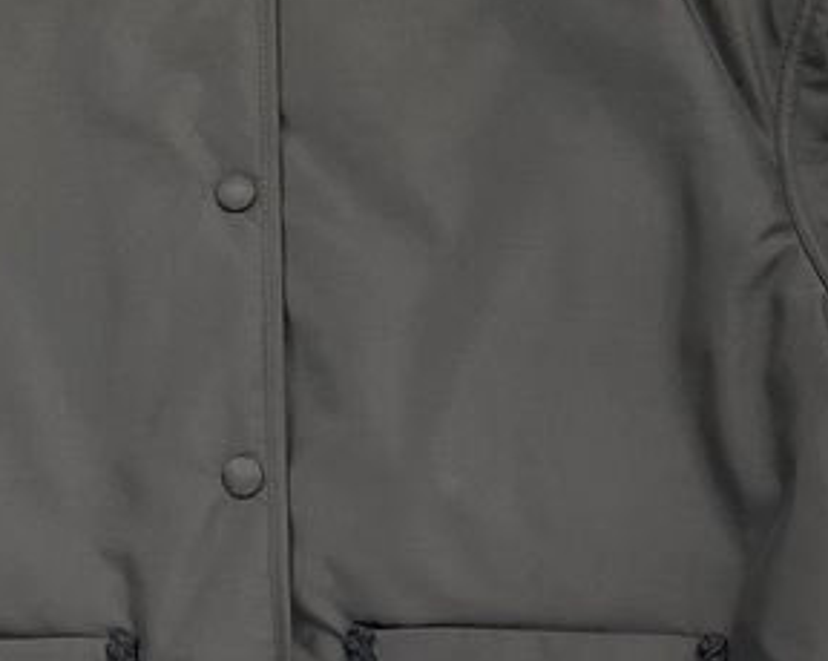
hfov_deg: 29.9
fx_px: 1543
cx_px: 520
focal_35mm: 63
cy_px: 874
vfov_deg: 21.7
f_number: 1.8
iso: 40
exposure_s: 1/120
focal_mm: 3
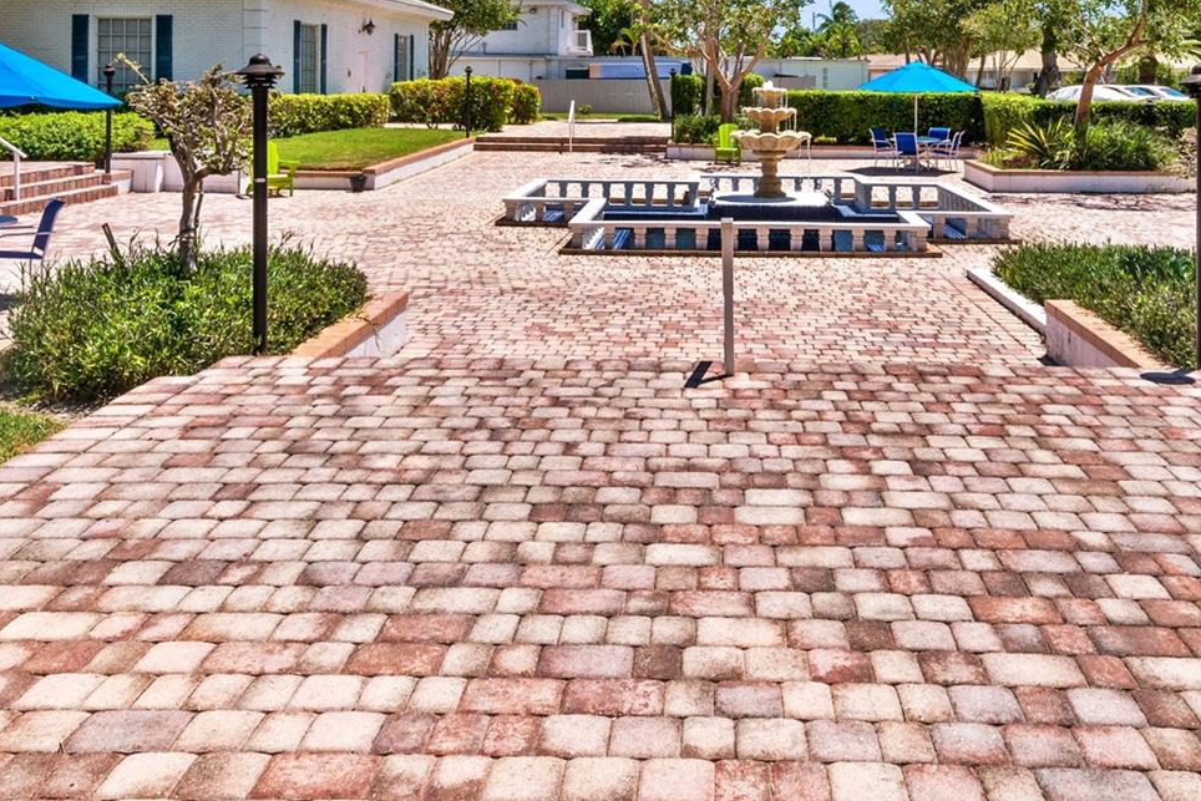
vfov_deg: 35.8
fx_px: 1134
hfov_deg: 55.5
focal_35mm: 34
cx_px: 694
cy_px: 37
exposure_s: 1/200
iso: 500
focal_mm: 16
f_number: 18
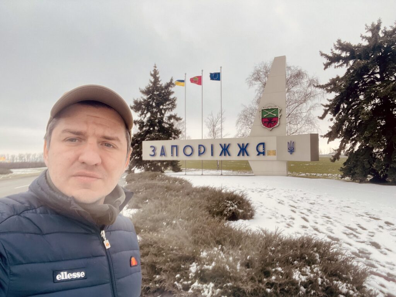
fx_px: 263
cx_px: 198
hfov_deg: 73.9
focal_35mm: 23
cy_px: 148
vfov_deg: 58.9
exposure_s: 1/135
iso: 25
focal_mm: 2.71
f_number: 2.2
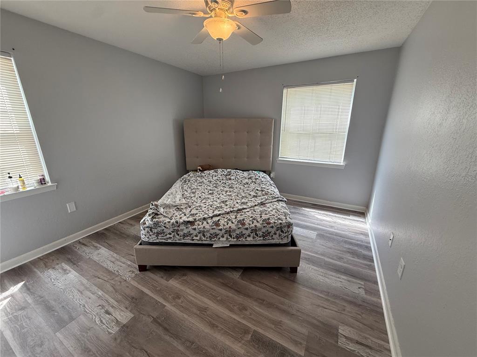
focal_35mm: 14
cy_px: 178
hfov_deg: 102.1
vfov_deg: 85.7
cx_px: 238
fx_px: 193
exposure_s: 1/120
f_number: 2.2
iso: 125
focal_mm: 2.22
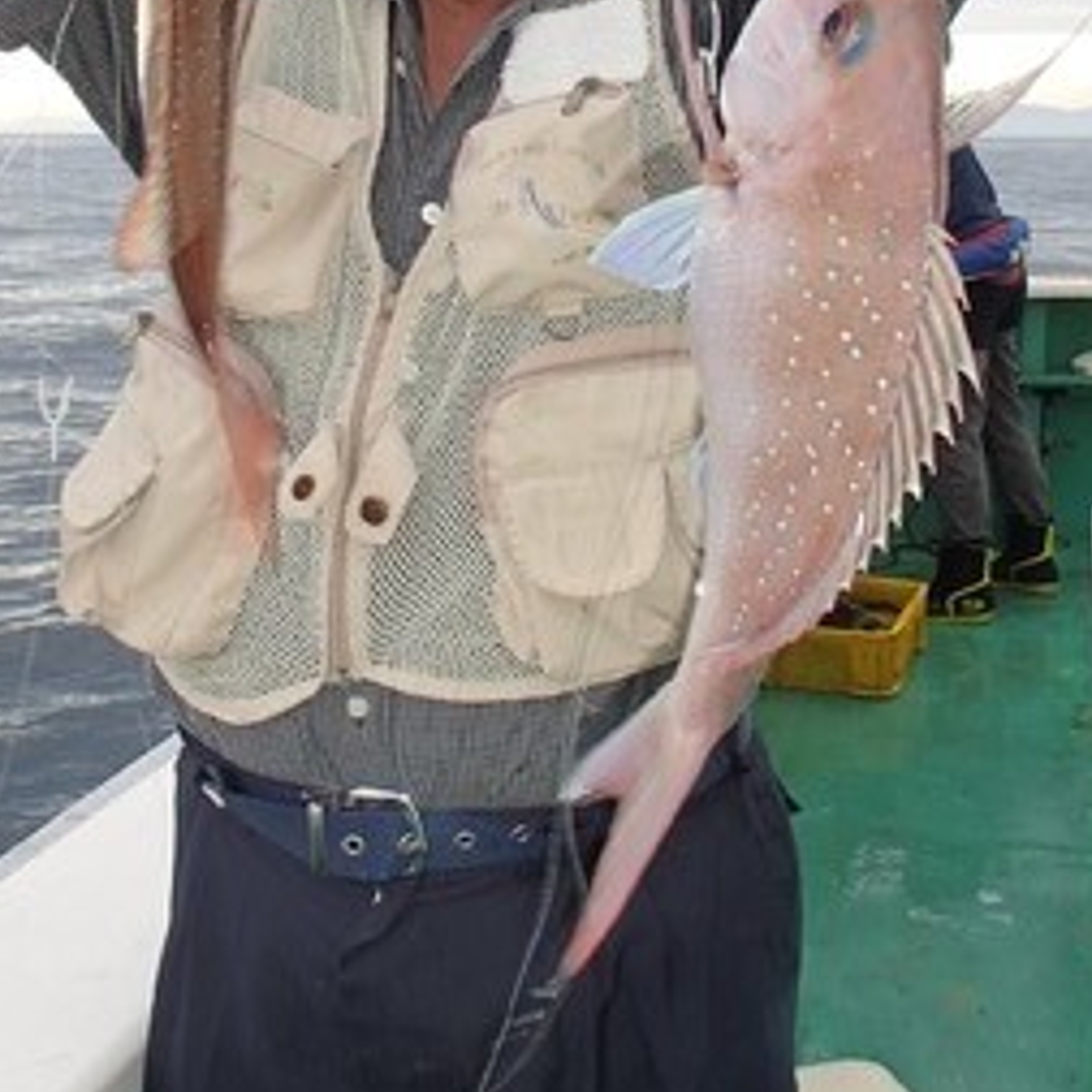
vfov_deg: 34.9
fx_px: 1677
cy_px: 220
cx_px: 535
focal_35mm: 47
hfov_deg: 36.1
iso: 100
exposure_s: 1/80
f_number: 3.9
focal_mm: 5
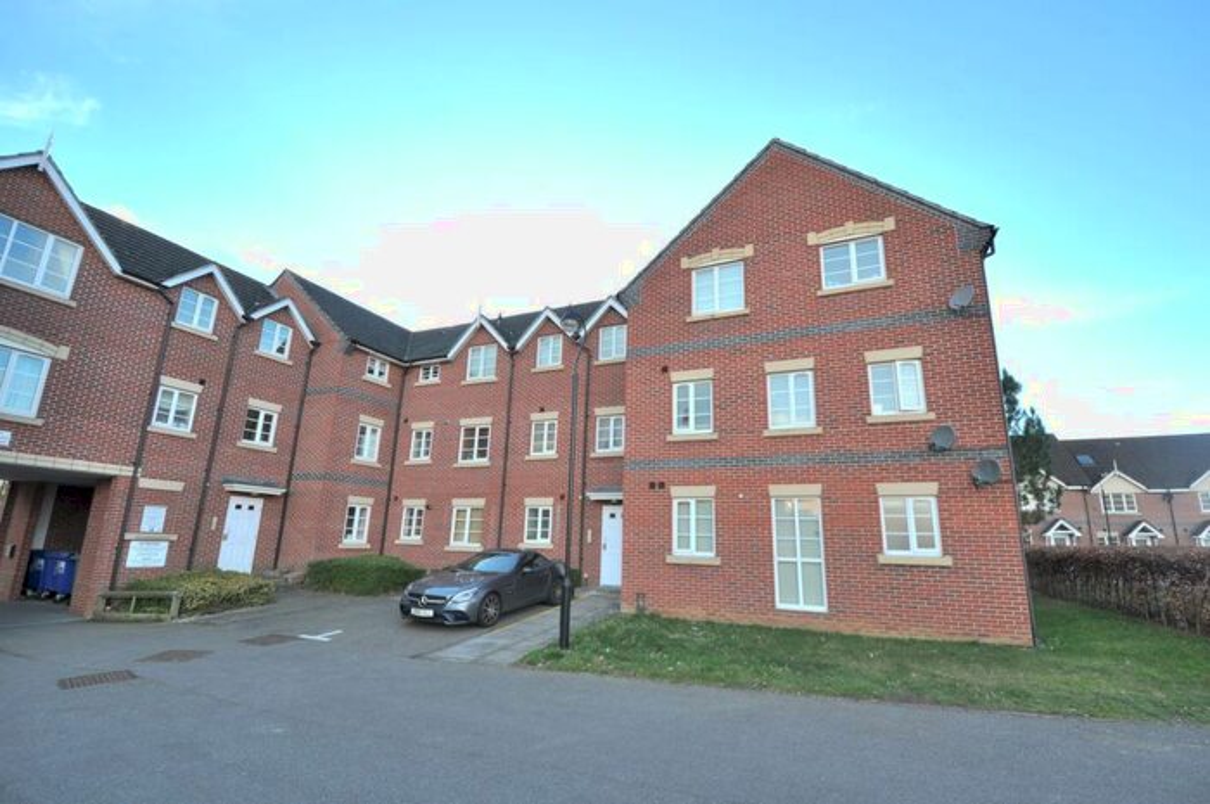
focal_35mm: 15
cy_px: 402
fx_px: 504
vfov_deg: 77.2
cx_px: 605
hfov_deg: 100.5
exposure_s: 1/125
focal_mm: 10
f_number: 5.6
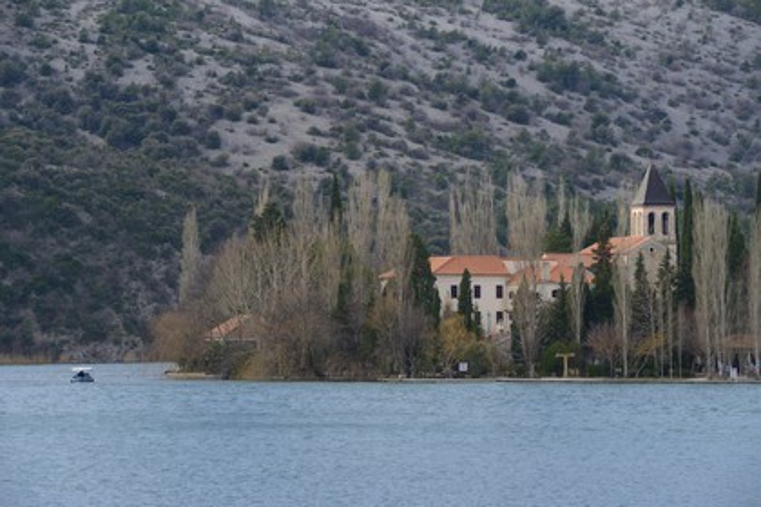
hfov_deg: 12.1
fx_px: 3593
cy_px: 254
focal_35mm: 170
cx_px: 380
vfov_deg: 8.1
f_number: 10
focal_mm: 170
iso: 400
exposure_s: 1/400
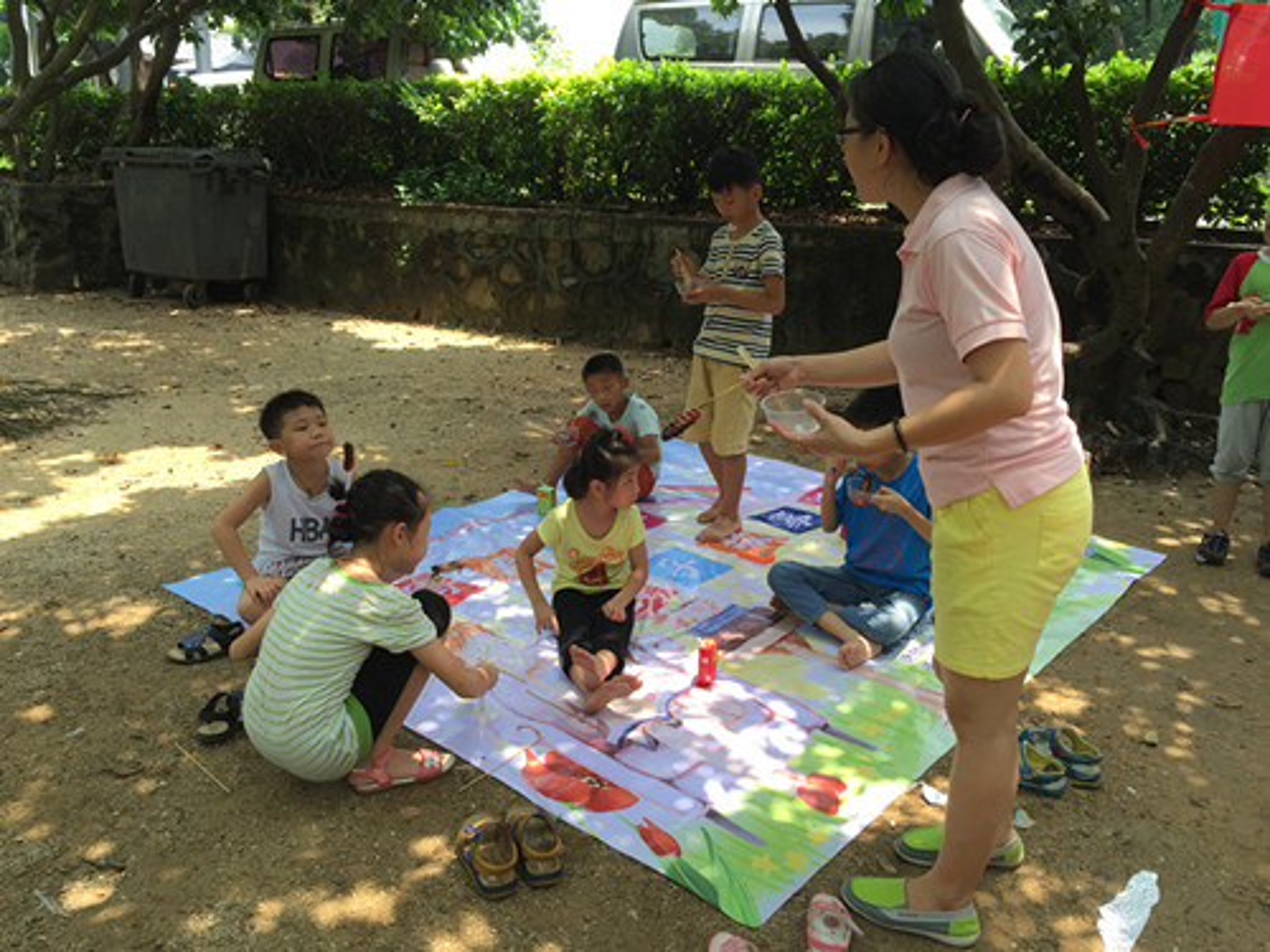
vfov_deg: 48.2
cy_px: 476
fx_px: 1064
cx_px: 635
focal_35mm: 29
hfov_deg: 61.7
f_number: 2.2
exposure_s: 1/191
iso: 32
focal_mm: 4.15
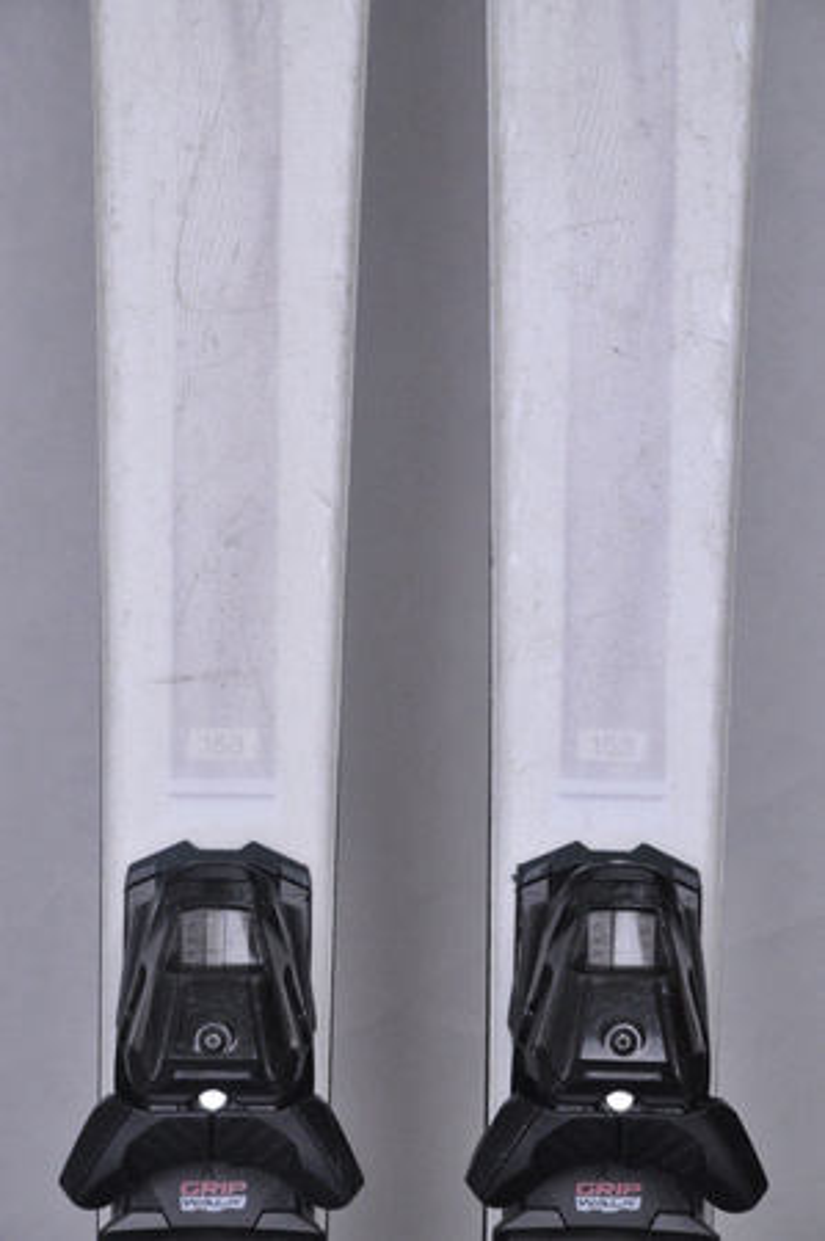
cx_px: 412
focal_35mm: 158
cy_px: 620
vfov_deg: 13.1
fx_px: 5426
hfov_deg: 8.7
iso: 3200
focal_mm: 105
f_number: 9.5
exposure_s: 1/125
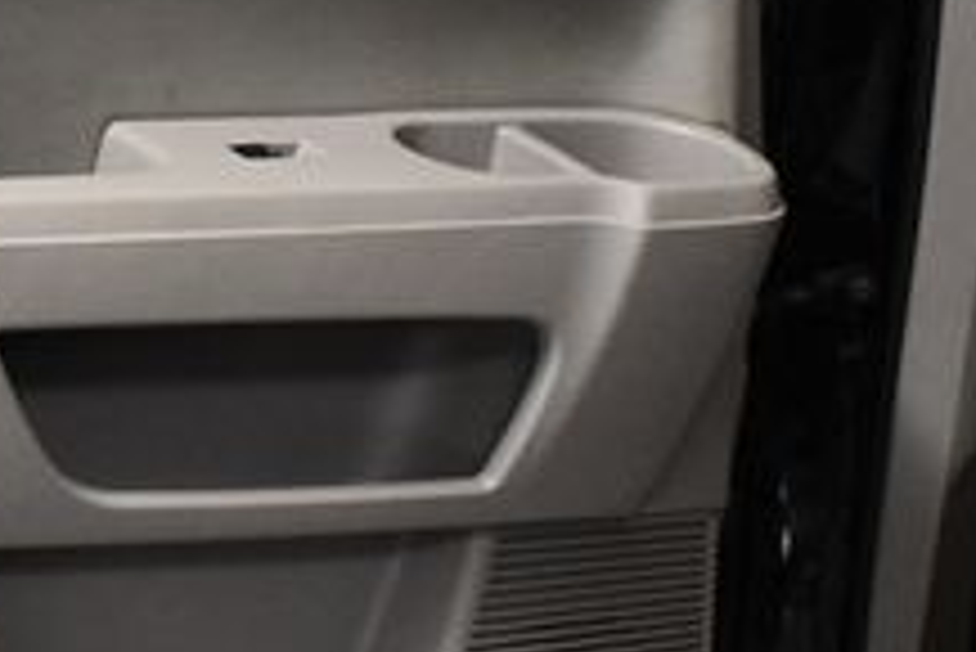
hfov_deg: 18.6
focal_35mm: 106
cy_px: 319
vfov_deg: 12.9
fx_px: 2876
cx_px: -67
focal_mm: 18
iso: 2000
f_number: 3.5
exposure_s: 1/125
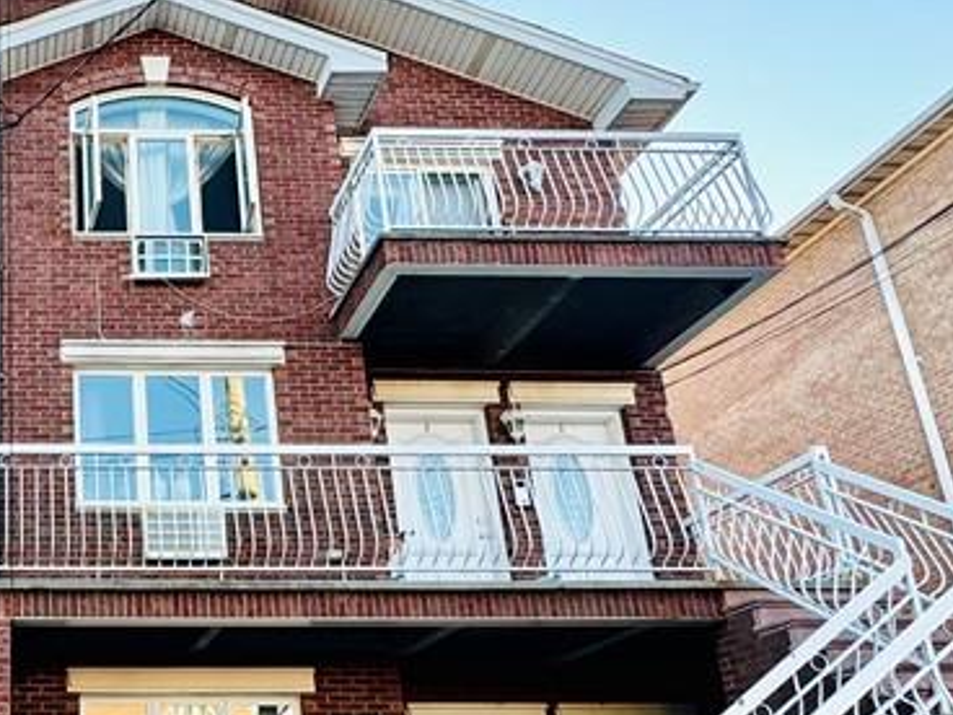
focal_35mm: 39
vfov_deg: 36.0
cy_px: 536
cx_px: 3
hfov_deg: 41.7
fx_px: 1074
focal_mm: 2.22
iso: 40
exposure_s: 1/132
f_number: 2.2
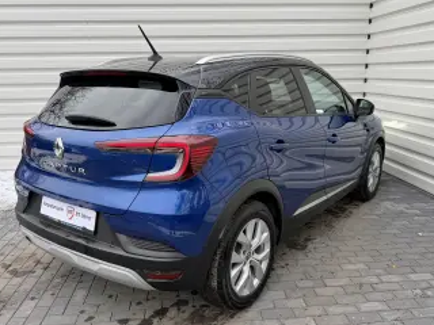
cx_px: 213
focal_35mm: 27
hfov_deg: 65.3
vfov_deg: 51.3
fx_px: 339
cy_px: 180
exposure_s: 1/849
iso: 80
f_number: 1.78
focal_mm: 6.76
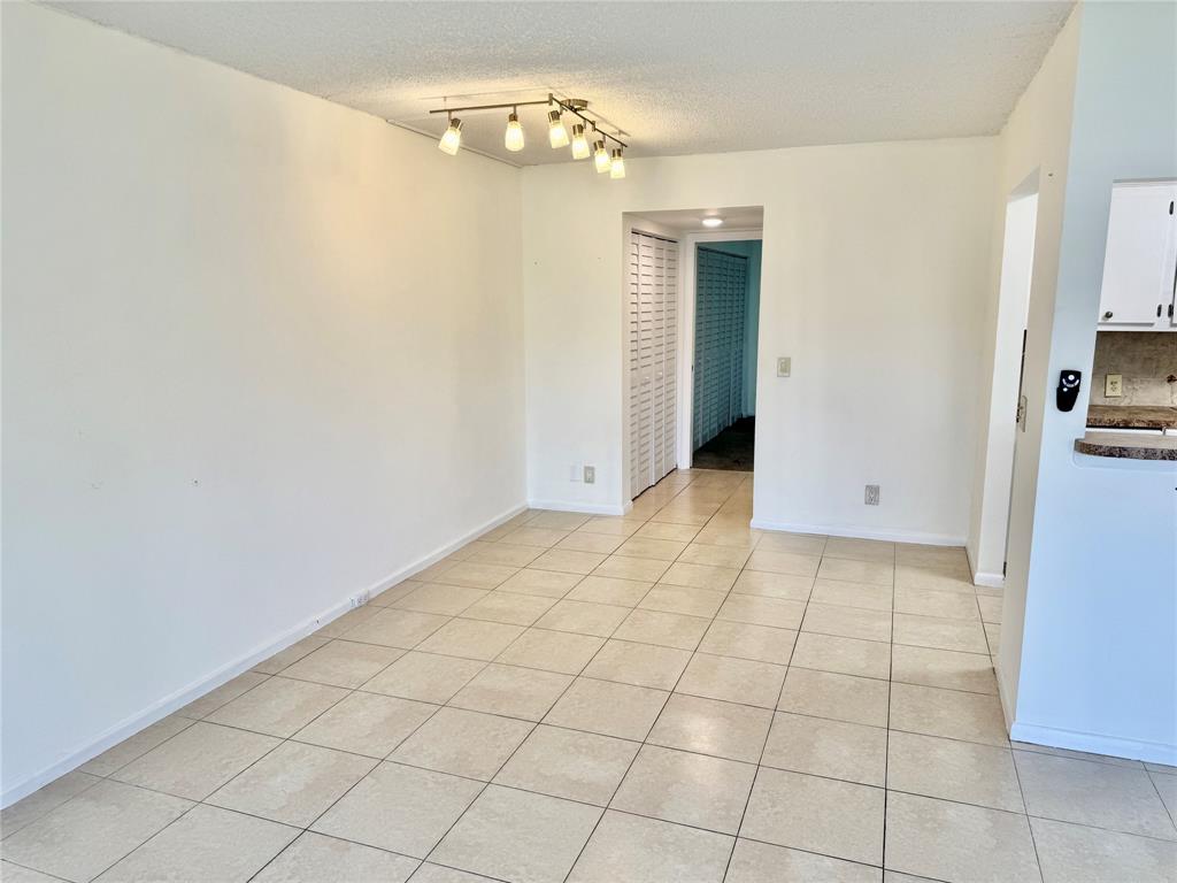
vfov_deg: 56.8
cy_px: 442
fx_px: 816
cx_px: 588
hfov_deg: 71.6
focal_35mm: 24
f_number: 1.78
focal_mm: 6.76
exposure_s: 1/161
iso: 64
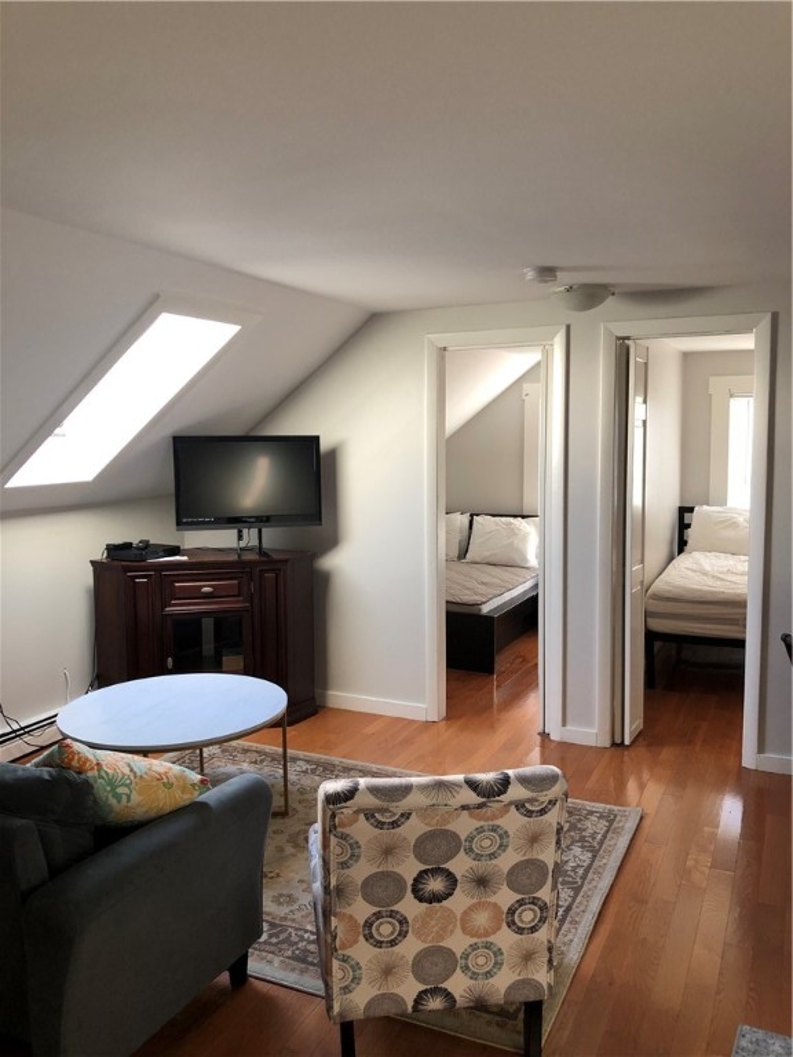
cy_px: 528
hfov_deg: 49.7
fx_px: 855
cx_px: 396
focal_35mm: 28
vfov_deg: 63.4
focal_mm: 3.99
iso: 40
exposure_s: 1/24
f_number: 1.8
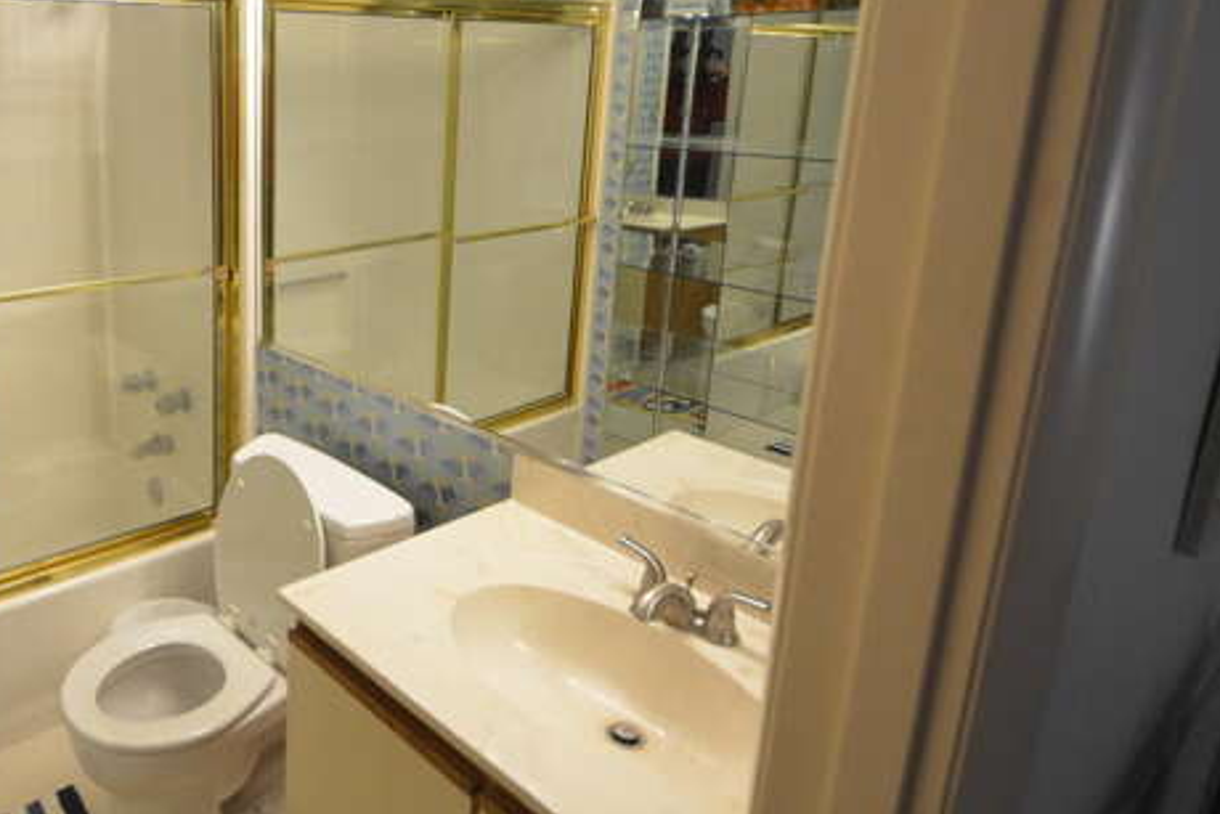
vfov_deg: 50.6
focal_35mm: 25
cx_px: 263
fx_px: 847
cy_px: 286
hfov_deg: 65.7
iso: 640
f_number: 4
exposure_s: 1/13
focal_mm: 10
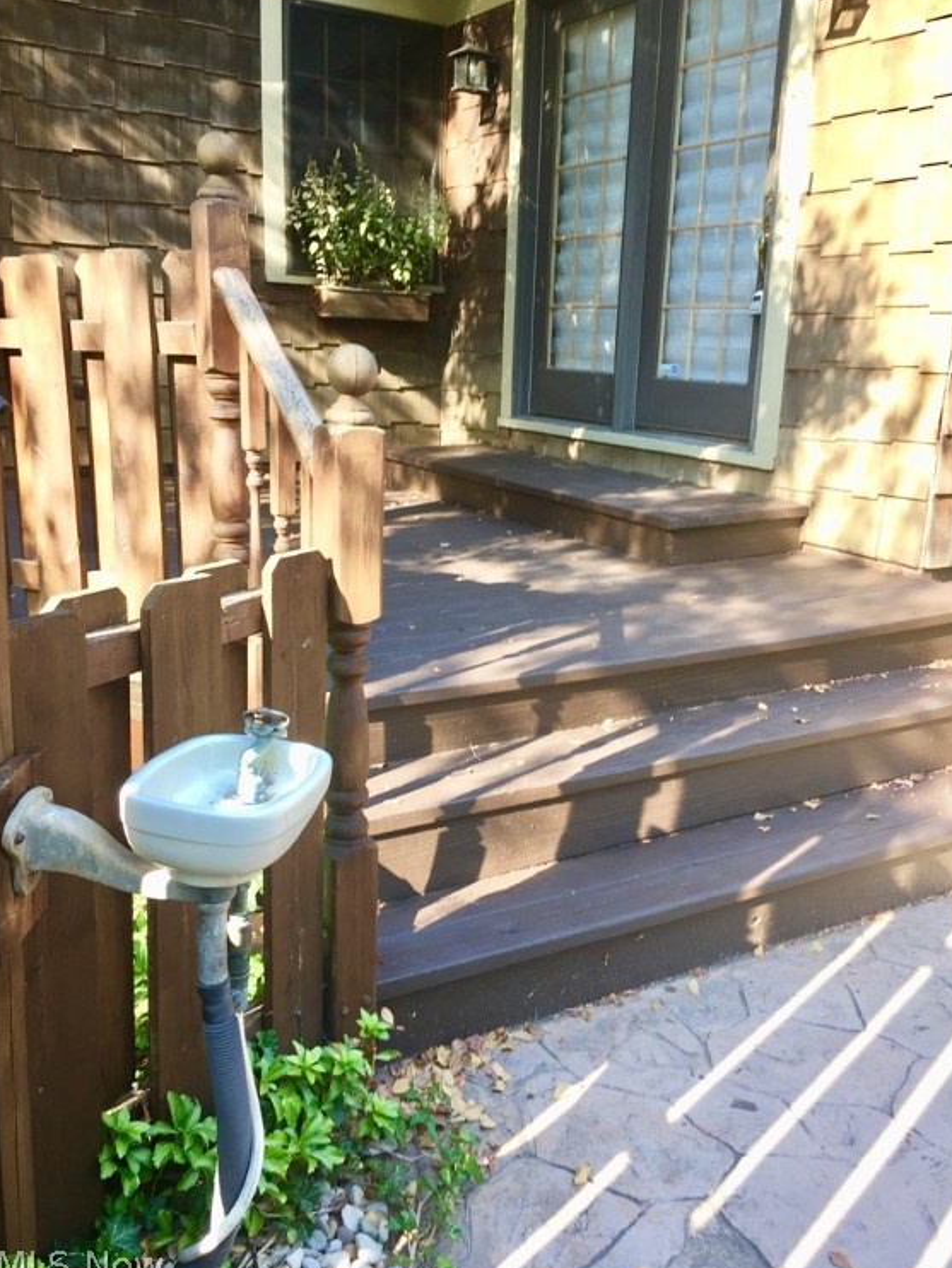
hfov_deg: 46.8
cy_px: 637
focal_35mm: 30
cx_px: 479
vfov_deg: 59.9
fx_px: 1099
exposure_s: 1/120
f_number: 2.2
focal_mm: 4.15
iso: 32
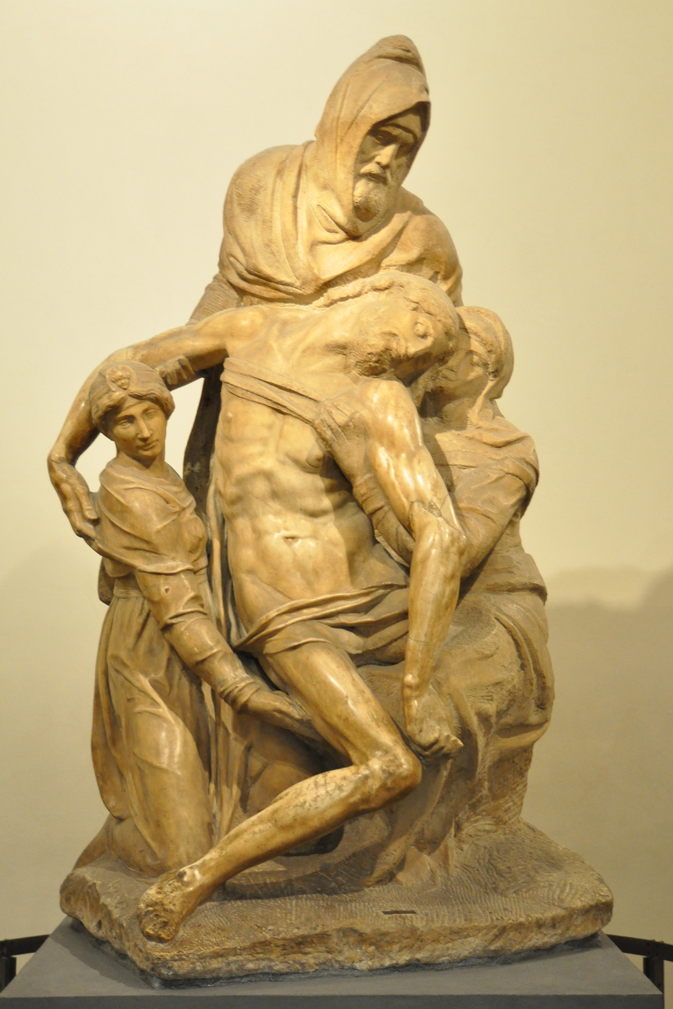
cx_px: 336
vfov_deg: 38.9
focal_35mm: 51
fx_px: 1430
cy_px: 504
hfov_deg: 26.5
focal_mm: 34
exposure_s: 1/30
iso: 1400
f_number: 3.2
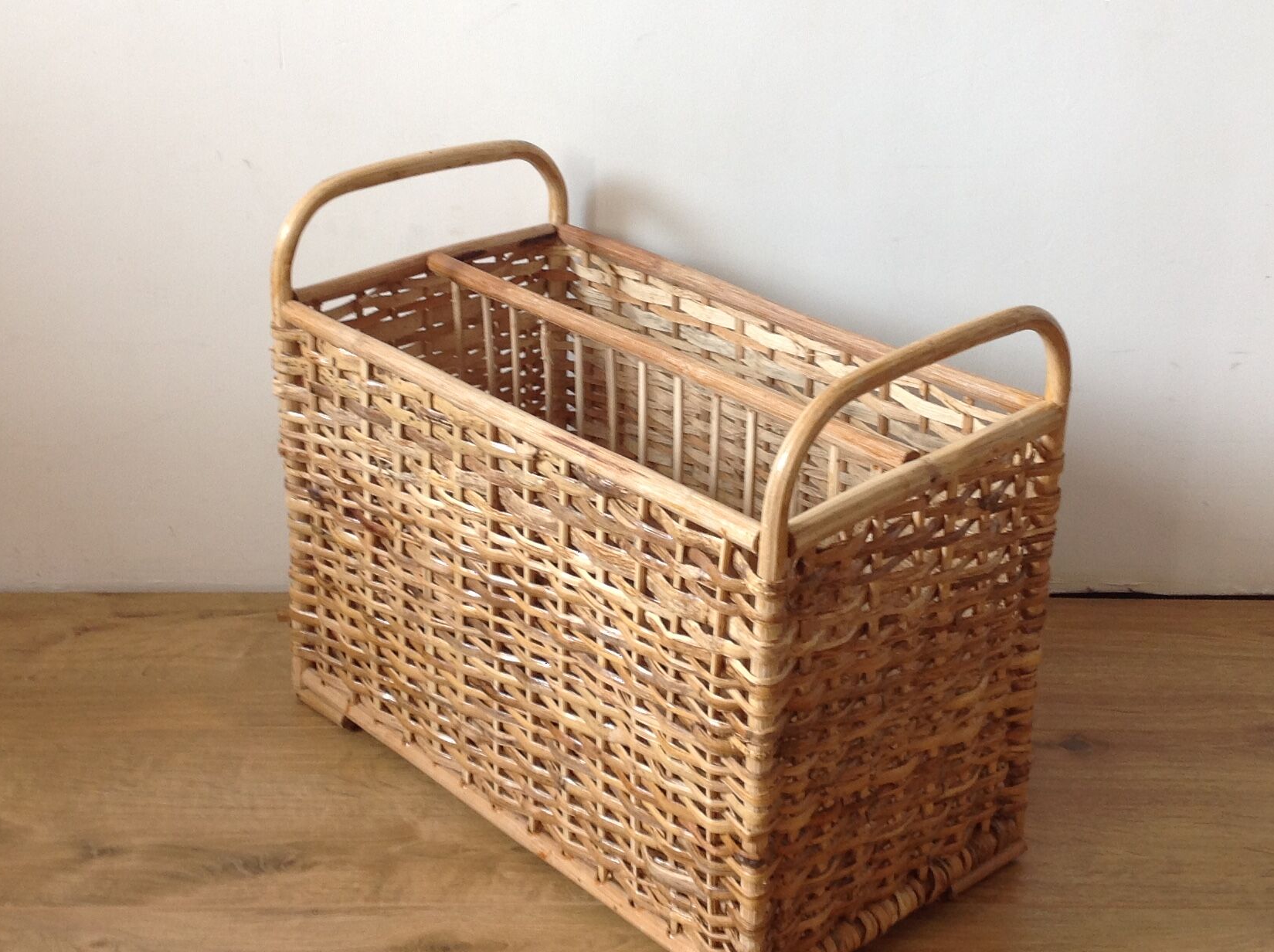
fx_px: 2021
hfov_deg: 35.0
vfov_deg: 26.5
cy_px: 414
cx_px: 636
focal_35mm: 55
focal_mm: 4.28
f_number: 2.4
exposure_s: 1/17
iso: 50
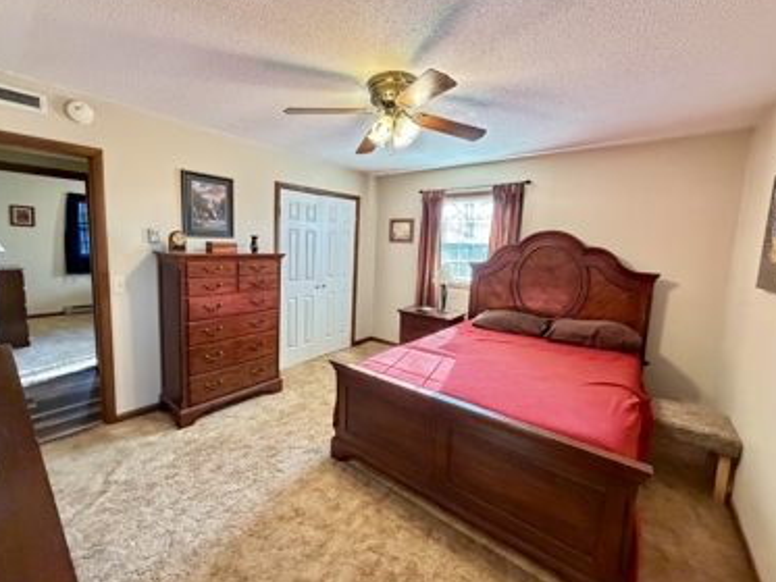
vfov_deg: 81.8
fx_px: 336
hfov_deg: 98.1
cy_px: 283
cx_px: 372
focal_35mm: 15
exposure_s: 1/60
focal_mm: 2.22
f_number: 2.2
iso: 640
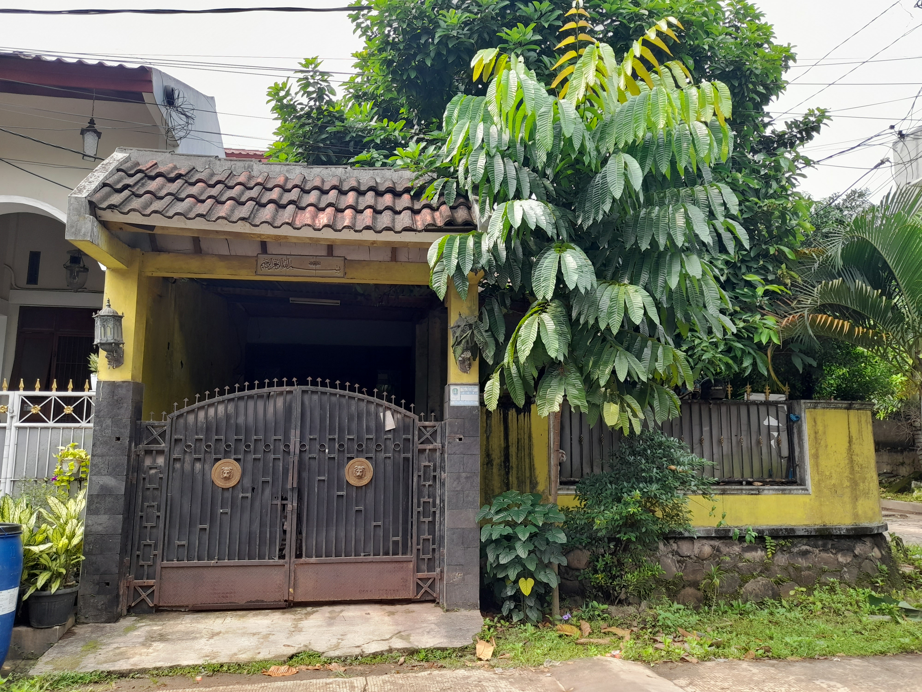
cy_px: 346
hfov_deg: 69.4
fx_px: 666
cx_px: 461
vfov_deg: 54.9
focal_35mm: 25
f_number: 2
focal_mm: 4.6
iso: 25
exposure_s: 1/100
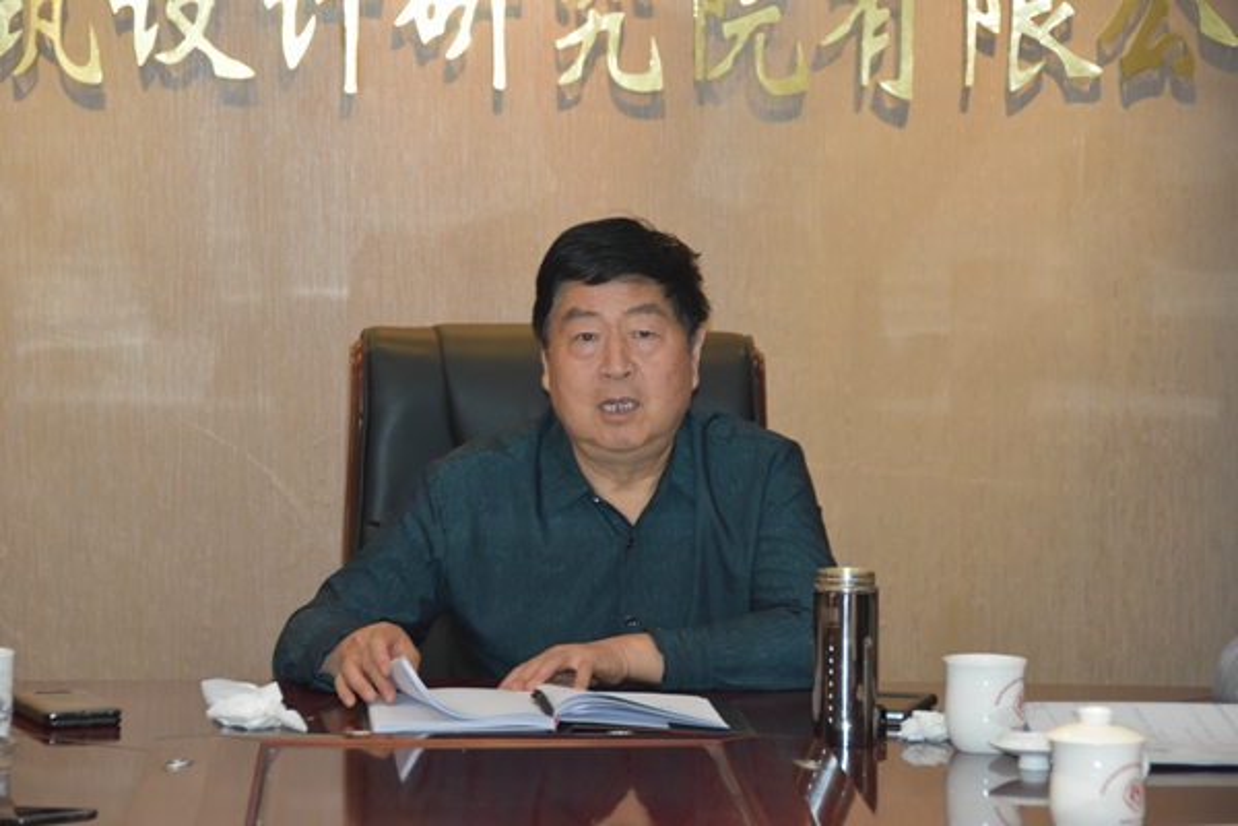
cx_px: 619
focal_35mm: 142
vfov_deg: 9.6
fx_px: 4900
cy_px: 413
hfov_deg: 14.4
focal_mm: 95
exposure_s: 1/60
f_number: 5.3
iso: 1400
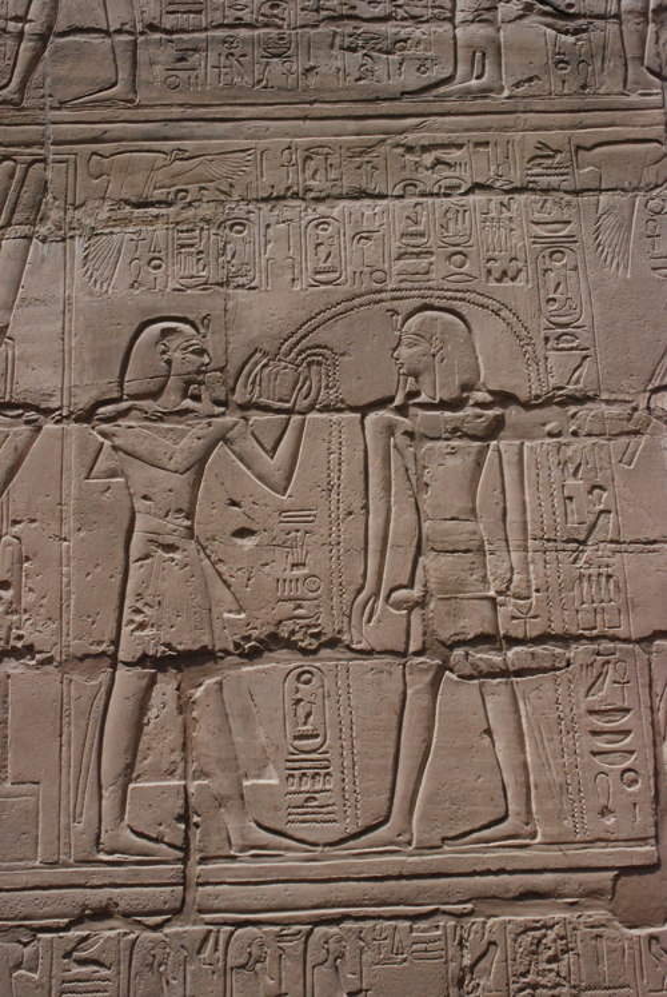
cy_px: 498
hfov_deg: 35.6
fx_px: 1039
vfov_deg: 51.2
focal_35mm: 38
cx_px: 334
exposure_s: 1/500
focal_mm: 25
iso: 1600
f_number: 11
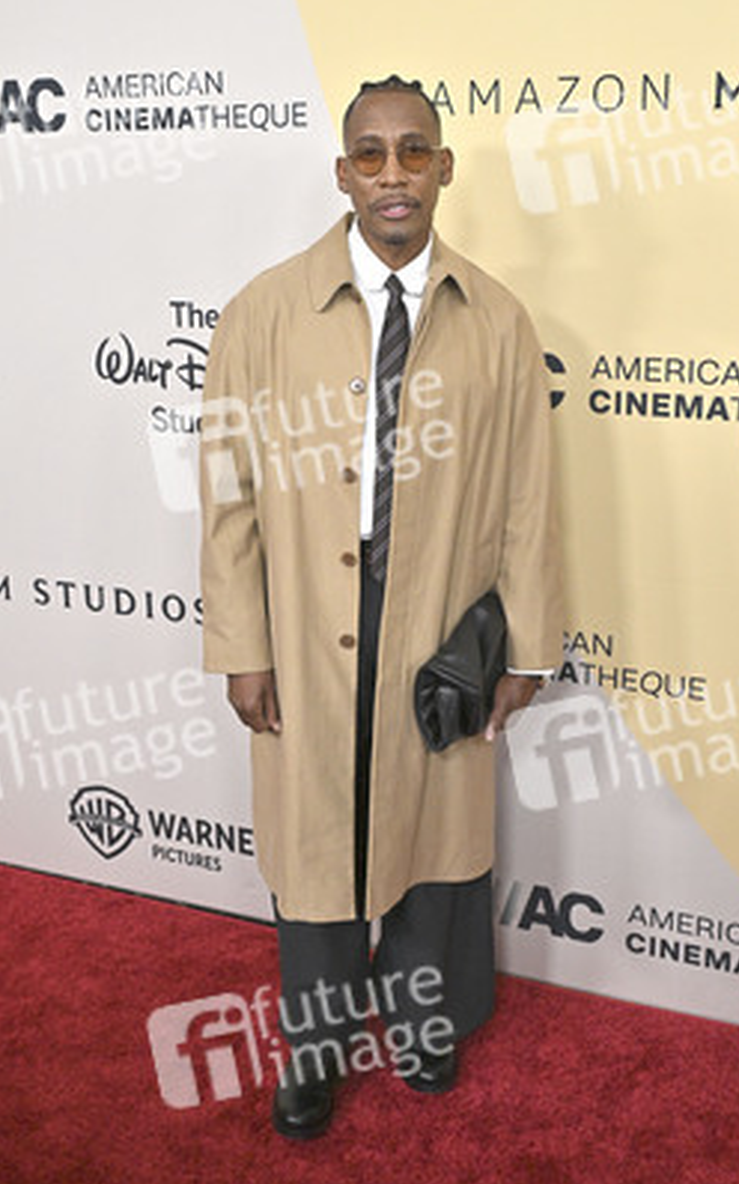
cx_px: 387
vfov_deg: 51.5
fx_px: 1225
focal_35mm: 38
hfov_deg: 33.6
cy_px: 591
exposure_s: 1/320
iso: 2000
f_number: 5.6
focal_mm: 37
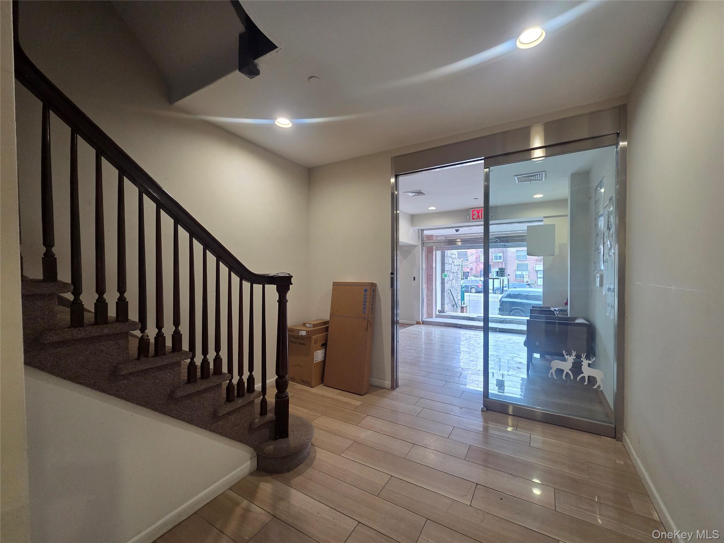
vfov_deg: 89.9
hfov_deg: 106.2
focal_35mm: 13
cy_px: 272
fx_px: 272
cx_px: 362
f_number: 2.2
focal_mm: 2.2
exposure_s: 1/60
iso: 200
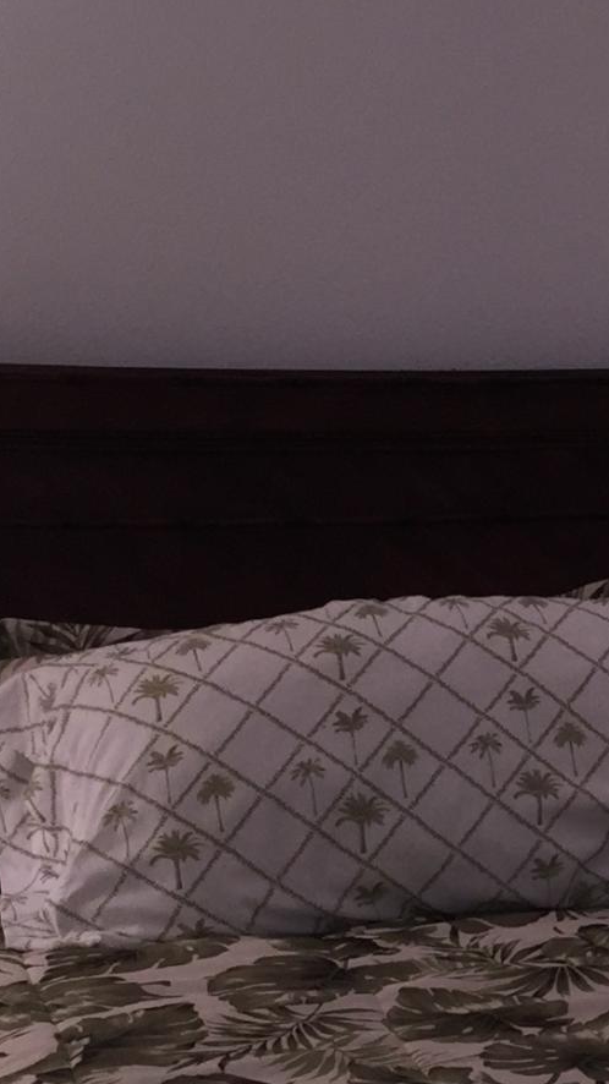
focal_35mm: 107
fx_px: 3074
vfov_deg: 20.0
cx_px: 1043
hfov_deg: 10.7
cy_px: 659
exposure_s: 1/30
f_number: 2.2
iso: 32
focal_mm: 4.15
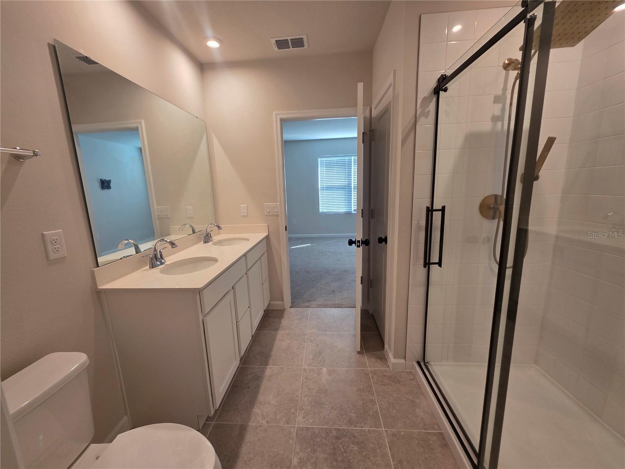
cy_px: 234
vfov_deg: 89.9
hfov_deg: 106.2
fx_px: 235
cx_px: 312
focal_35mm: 13
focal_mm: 2.2
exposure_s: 1/120
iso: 125
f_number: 1.9
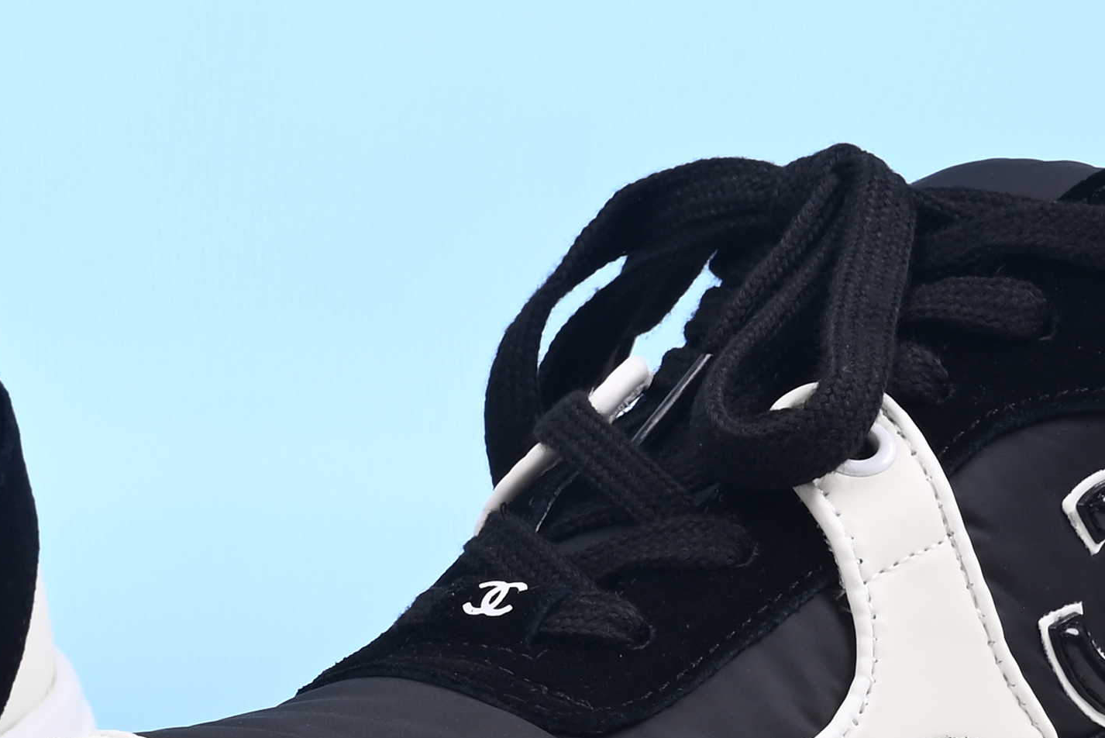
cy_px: 402
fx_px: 5312
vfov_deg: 7.9
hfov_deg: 11.8
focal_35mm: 173
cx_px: 39
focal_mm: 41
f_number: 16
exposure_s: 1/2
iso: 100
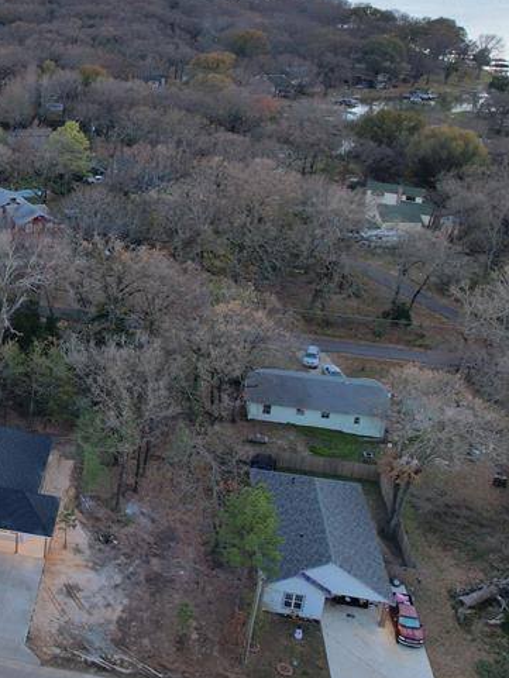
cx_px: -76
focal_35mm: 45
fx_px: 882
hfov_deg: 28.6
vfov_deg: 41.5
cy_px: 224
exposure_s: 1/50
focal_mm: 8.38
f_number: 2.8
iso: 100
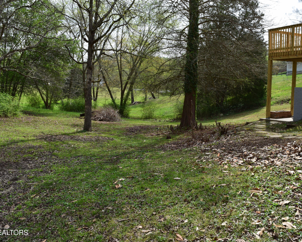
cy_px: 121
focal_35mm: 31
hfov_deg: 57.1
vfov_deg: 47.1
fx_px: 277
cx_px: 161
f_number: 10
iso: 400
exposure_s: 1/320
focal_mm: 18
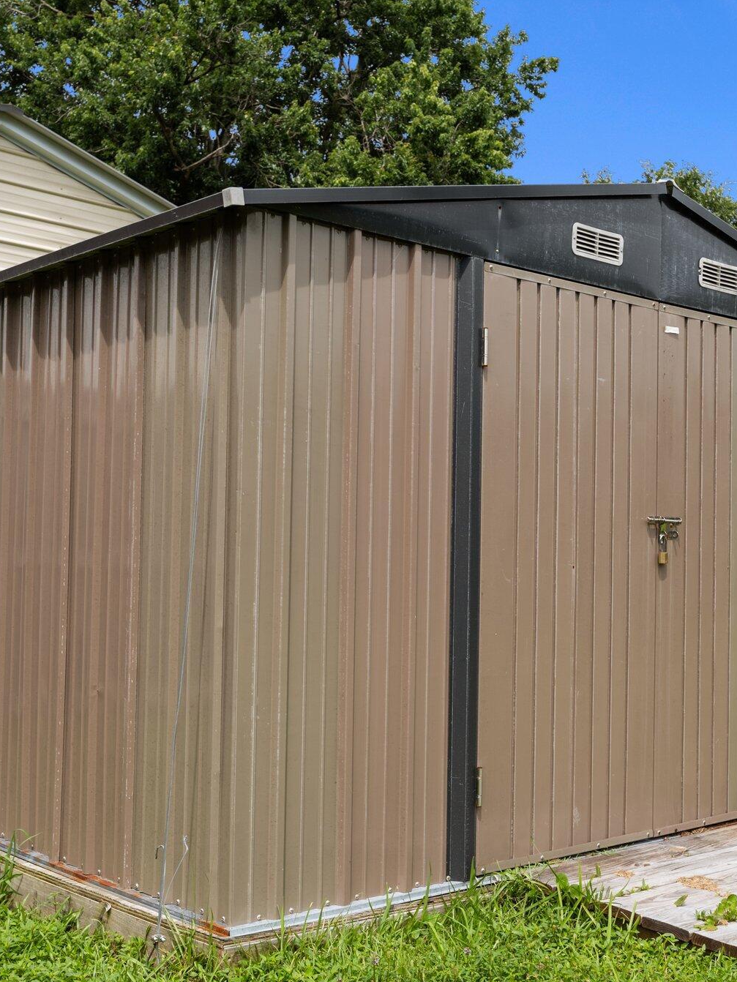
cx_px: 459
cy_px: 498
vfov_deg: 42.9
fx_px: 1249
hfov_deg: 32.7
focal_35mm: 44
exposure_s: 1/160
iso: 64
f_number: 7.1
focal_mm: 30
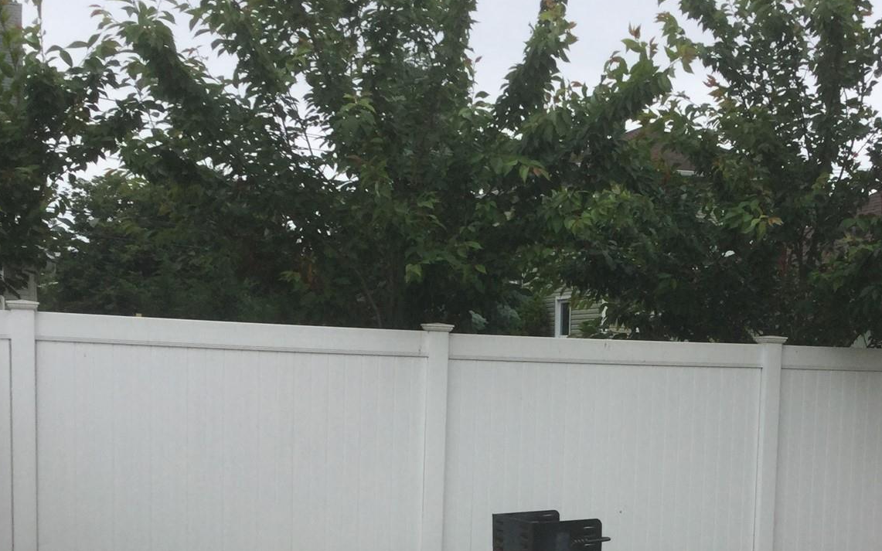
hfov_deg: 34.3
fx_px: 1418
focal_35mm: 59
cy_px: 536
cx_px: 584
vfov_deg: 21.3
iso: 25
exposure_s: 1/399
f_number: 2.4
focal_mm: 3.3
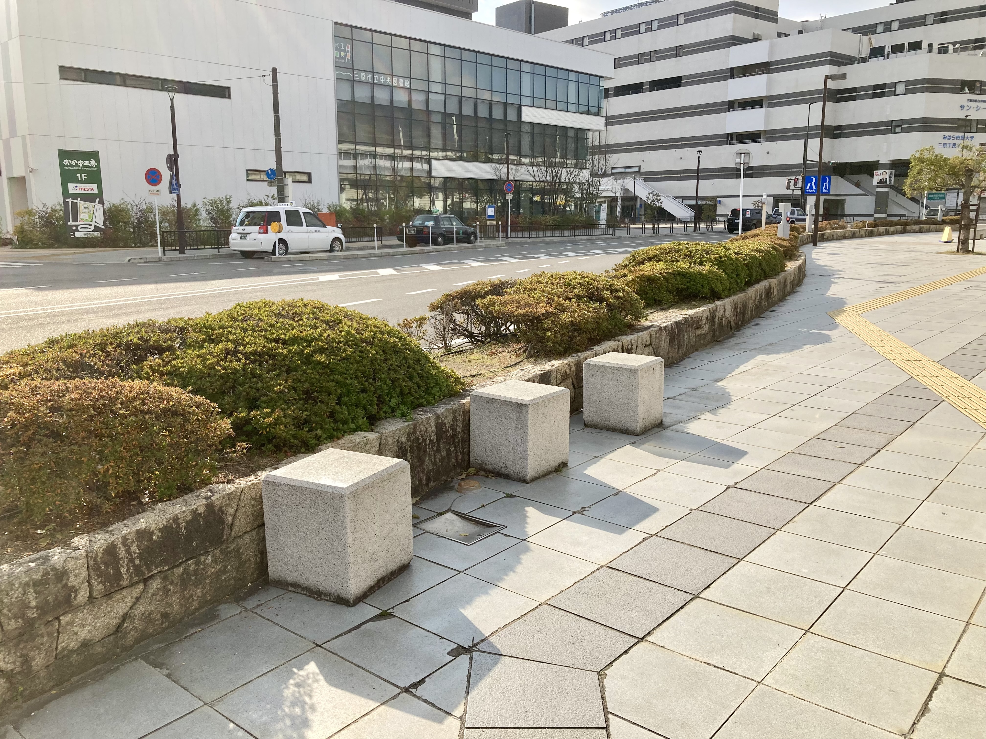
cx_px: 493
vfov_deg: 49.7
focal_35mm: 28
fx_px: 798
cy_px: 370
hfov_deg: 63.4
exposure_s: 1/1736
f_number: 1.8
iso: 20
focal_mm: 3.99
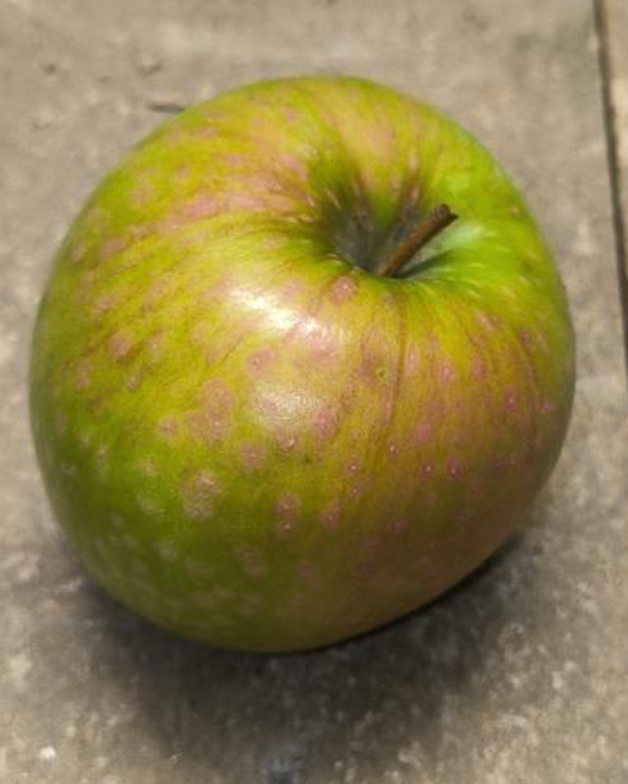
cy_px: 399
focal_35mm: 76
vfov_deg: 25.1
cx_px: 343
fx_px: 1765
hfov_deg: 20.2
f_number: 1.9
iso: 640
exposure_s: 1/50
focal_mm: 6.92
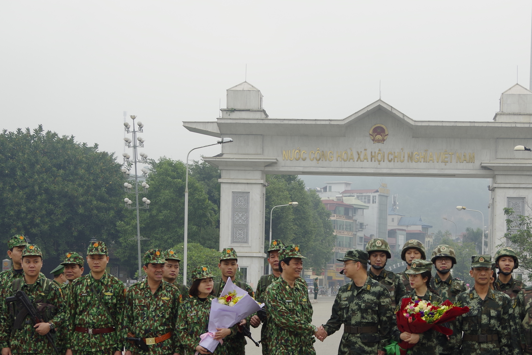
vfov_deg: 18.0
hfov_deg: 26.9
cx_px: 335
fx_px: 1108
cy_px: 282
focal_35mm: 75
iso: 200
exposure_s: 1/125
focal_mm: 31
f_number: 5
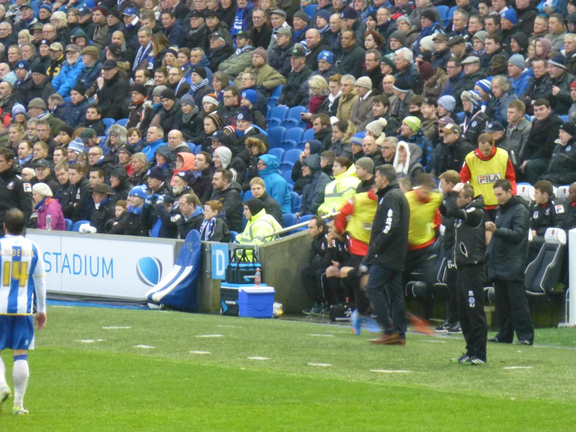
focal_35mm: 480
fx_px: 7987
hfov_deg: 4.1
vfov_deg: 3.1
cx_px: 288
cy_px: 216
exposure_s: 1/15
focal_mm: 86
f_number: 6.4
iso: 800
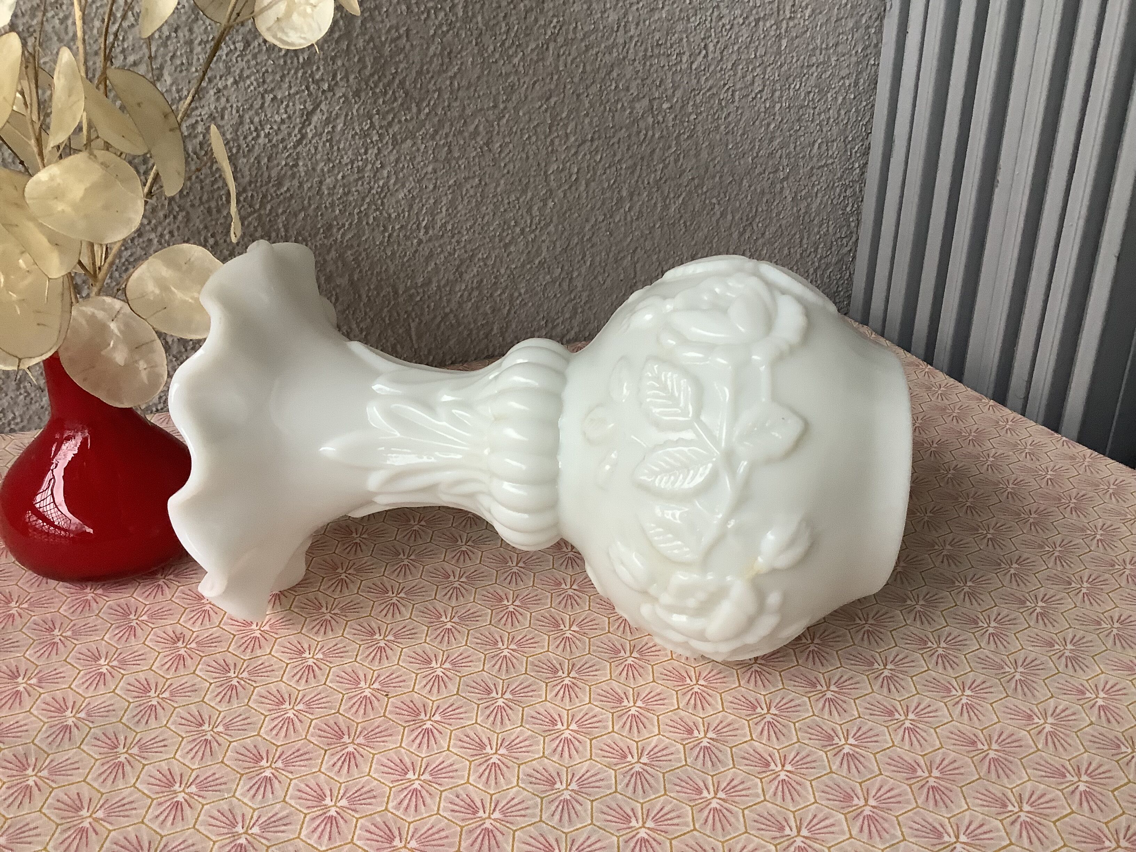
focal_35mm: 31
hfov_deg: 58.4
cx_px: 568
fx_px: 1017
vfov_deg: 45.4
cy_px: 426
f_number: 2.4
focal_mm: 3.3
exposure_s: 1/60
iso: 160
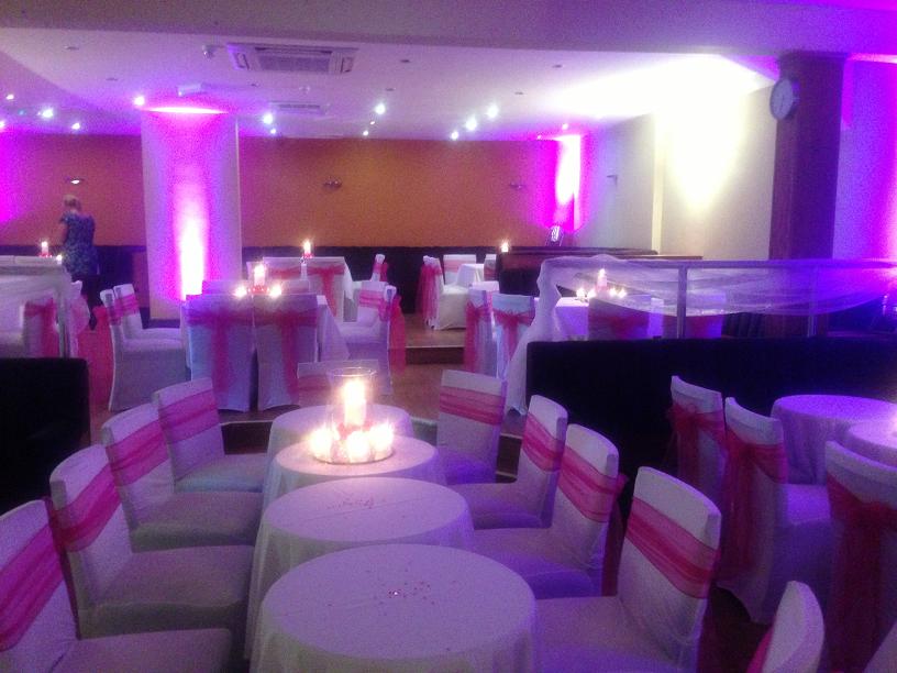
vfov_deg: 42.9
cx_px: 448
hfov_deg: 55.4
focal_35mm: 33
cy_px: 336
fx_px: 855
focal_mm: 4.13
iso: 400
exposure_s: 1/15
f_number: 2.4
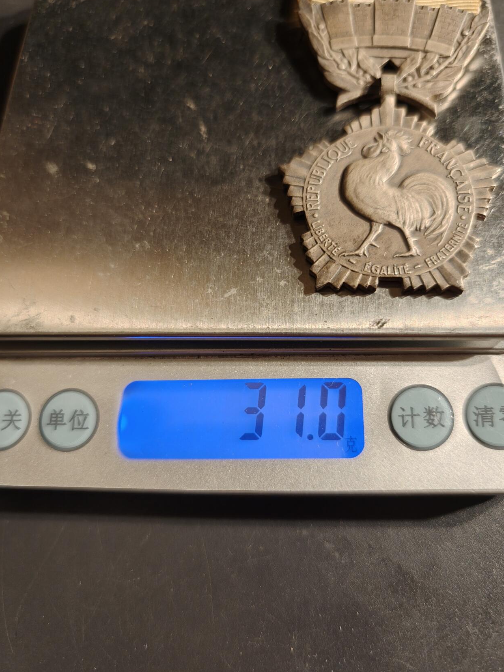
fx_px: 485
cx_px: 272
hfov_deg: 54.8
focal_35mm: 25
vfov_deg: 69.4
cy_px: 340
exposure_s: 1/142
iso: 250
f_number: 1.6
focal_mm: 6.06
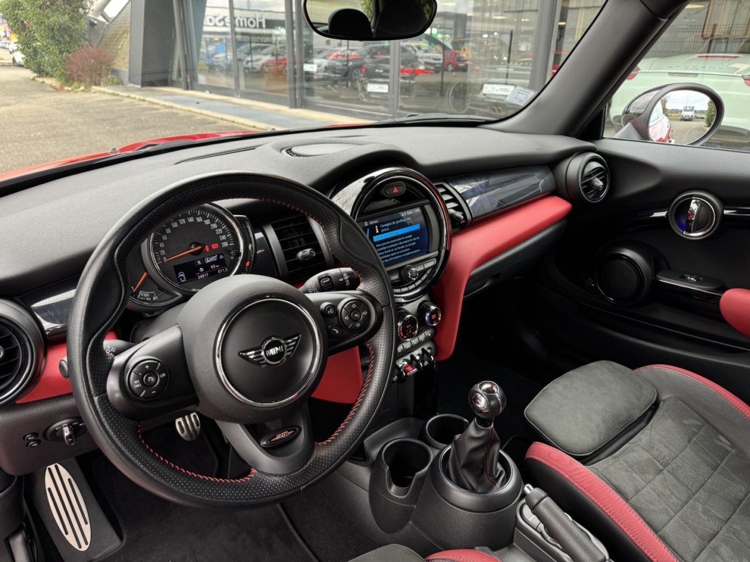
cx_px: 375
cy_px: 281
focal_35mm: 24
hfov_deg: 71.6
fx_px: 520
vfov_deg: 56.8
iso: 200
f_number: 1.78
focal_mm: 6.76
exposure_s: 1/121
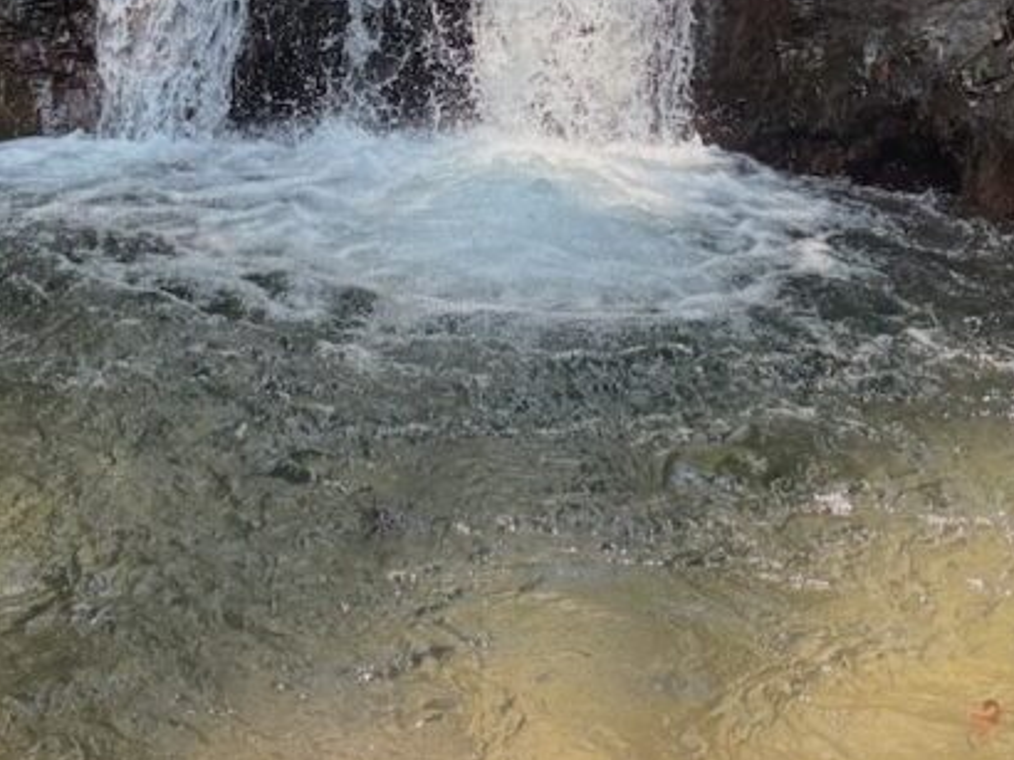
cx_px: 314
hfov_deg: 29.6
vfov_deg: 21.6
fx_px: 1903
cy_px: -40
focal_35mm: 65
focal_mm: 5.96
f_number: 1.6
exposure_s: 1/435
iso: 50
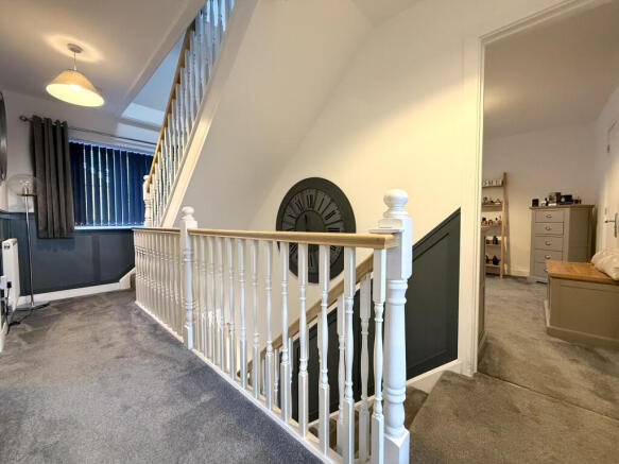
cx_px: 310
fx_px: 250
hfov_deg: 102.1
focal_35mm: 14
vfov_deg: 85.7
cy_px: 232
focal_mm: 2.22
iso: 400
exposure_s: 1/50
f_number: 2.2
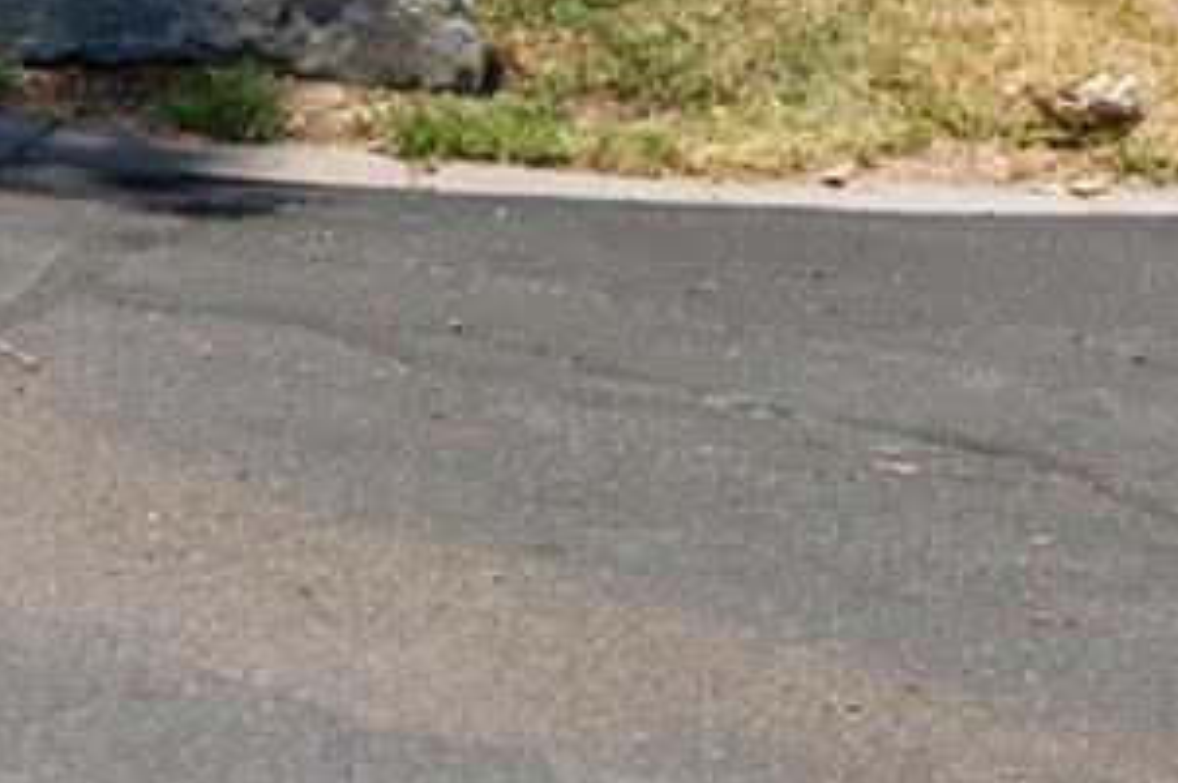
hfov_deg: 15.1
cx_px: 430
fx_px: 4434
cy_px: -879
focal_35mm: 136
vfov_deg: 9.3
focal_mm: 25.5
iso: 500
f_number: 7.1
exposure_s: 1/1000
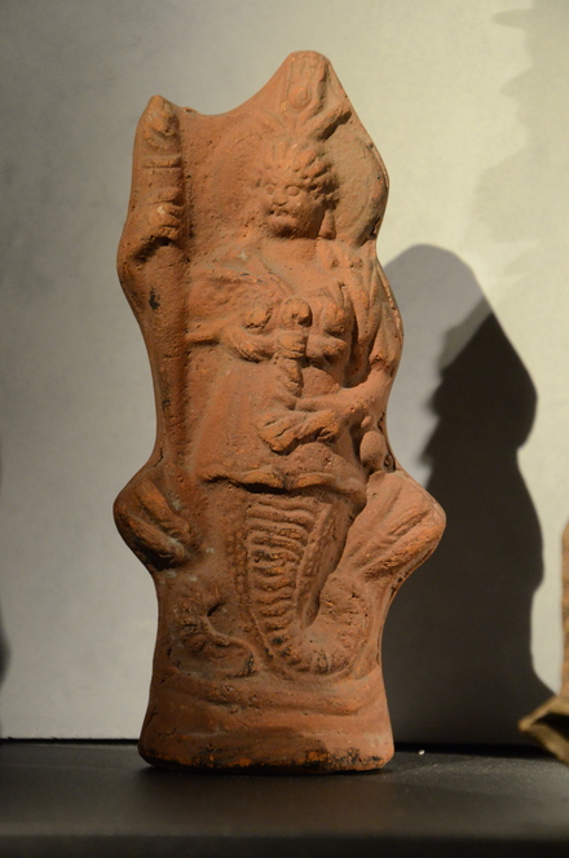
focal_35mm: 129
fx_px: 3071
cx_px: 284
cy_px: 429
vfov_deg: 15.9
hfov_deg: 10.6
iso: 2500
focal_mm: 86
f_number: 5.6
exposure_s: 1/60
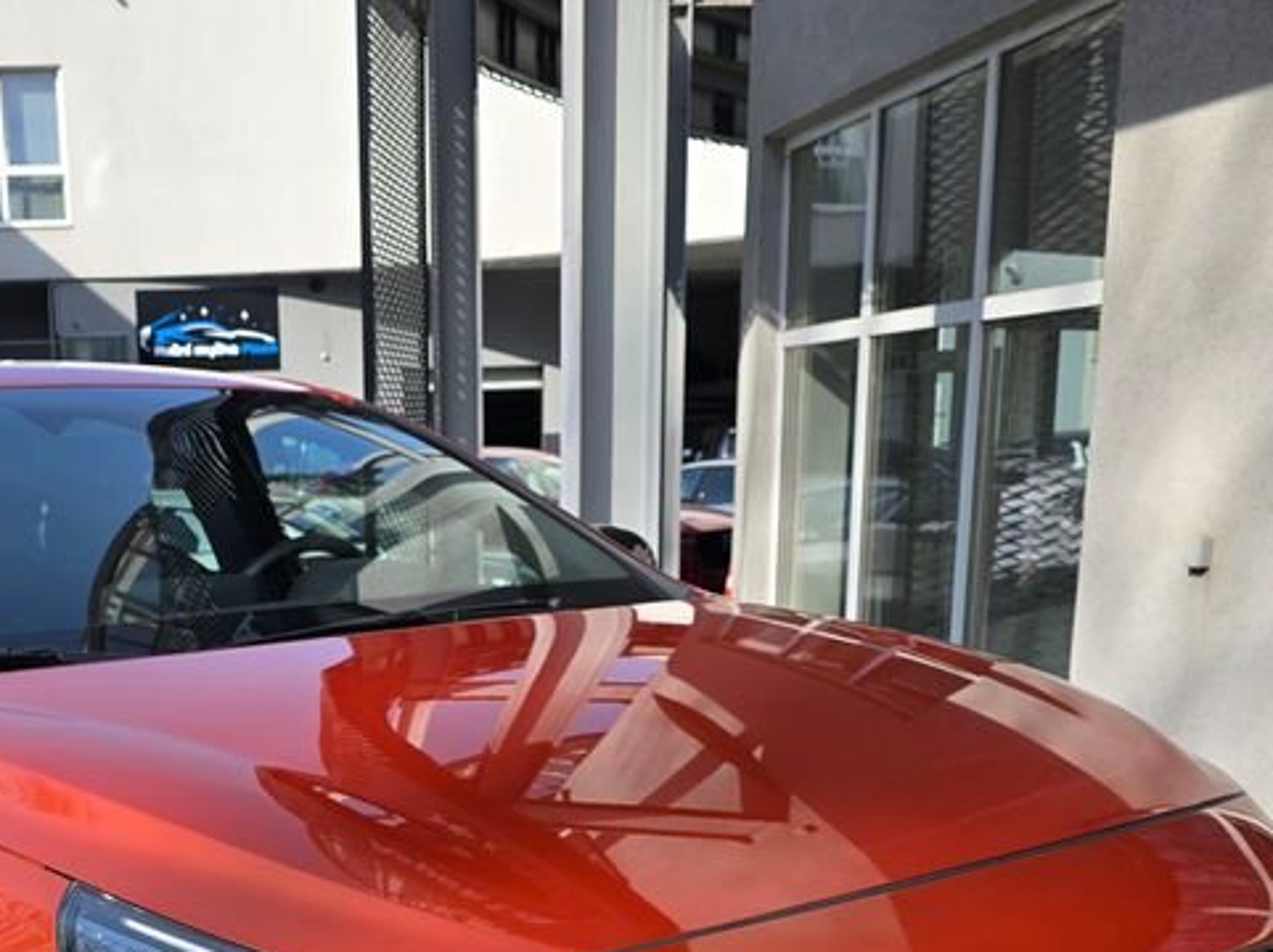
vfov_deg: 28.1
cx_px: 320
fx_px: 1801
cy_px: 923
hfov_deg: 38.0
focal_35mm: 49
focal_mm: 6.3
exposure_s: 1/465
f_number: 1.7
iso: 12
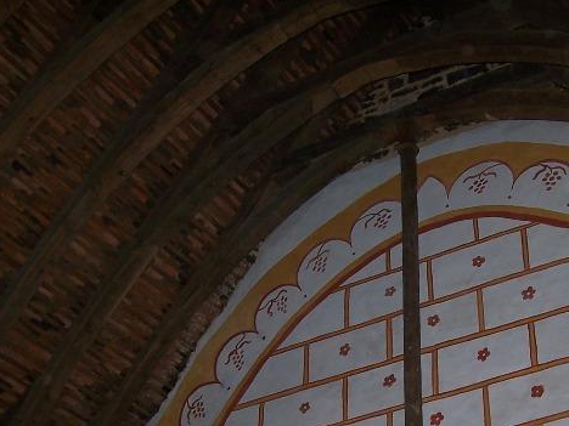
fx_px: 1068
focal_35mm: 65
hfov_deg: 29.2
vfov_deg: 22.3
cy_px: 347
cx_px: 452
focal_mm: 6.3
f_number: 2.8
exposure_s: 1/60
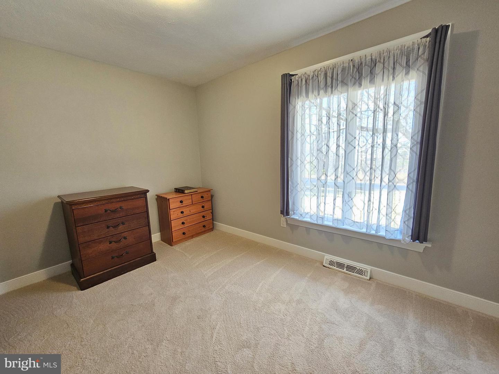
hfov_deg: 106.2
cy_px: 187
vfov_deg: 89.9
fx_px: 187
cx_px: 250
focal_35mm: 13
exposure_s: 1/40
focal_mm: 2.2
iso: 320
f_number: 2.2
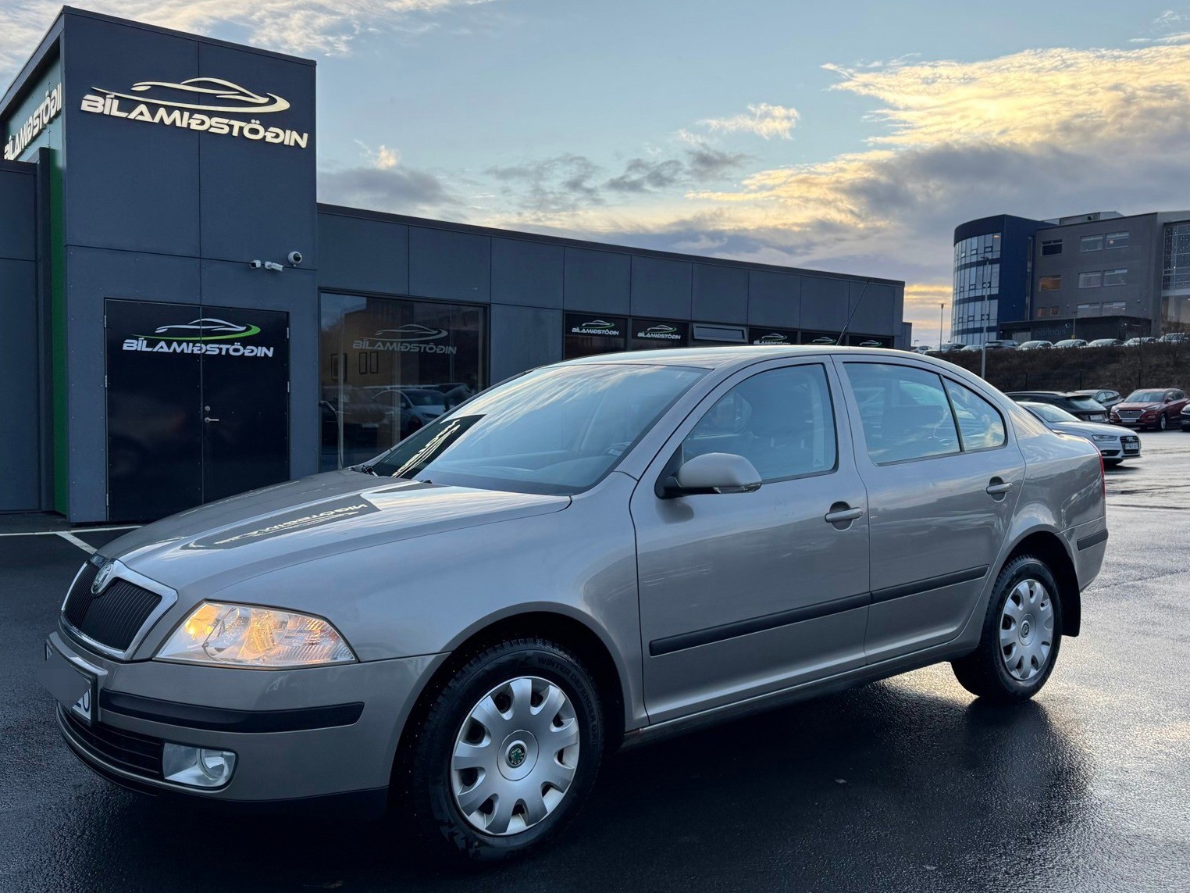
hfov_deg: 71.6
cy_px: 446
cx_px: 595
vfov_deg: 56.8
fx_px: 825
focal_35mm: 24
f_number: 1.78
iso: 80
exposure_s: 1/499
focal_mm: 6.76
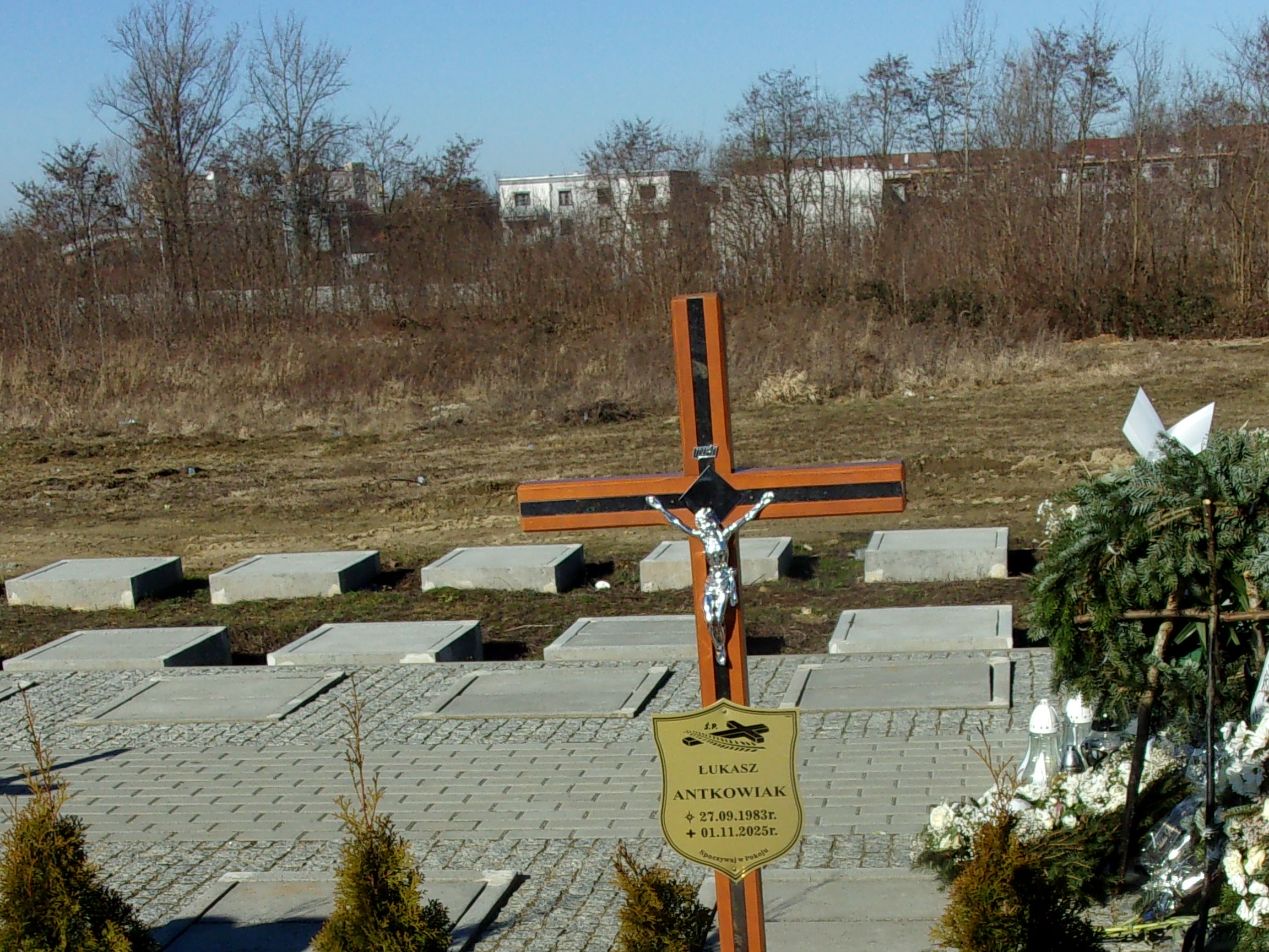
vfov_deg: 25.0
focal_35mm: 56
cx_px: 682
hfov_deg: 34.3
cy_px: 924
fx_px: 2053
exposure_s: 1/140
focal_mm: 5.1
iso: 80
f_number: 10.8
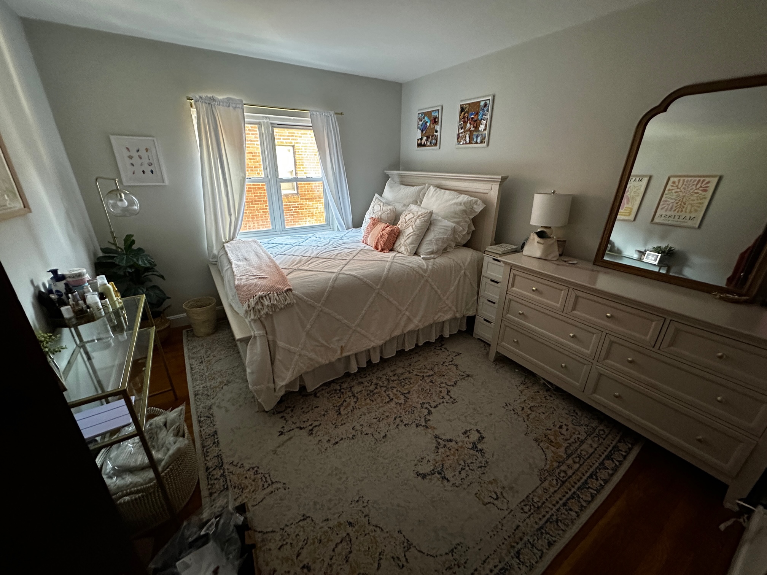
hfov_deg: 102.1
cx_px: 384
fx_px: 310
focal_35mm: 14
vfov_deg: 85.7
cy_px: 288
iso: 640
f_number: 2.2
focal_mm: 2.22
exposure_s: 1/60
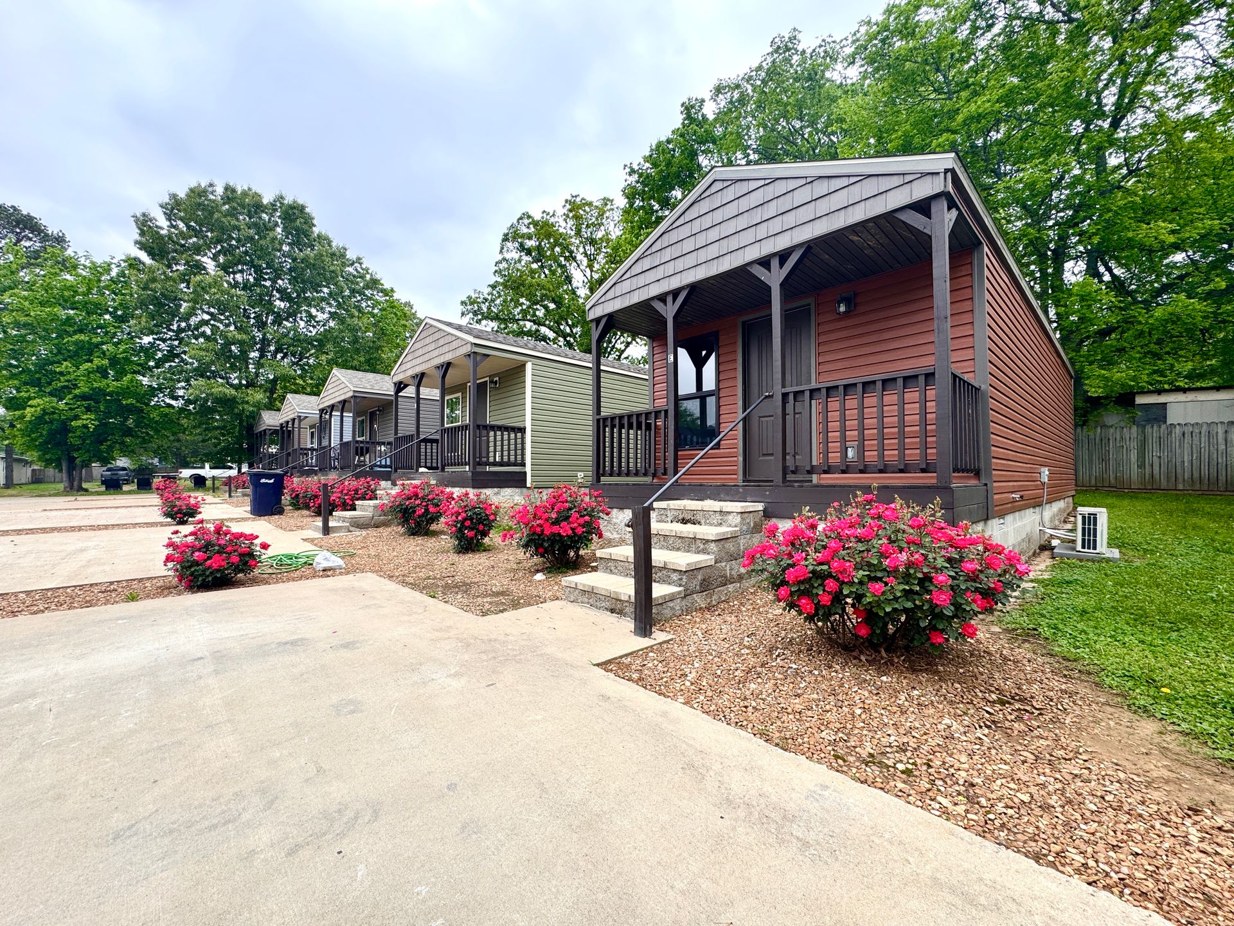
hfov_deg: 102.1
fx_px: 499
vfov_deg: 85.7
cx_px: 617
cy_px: 463
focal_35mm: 14
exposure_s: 1/421
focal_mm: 2.22
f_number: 2.2
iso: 40
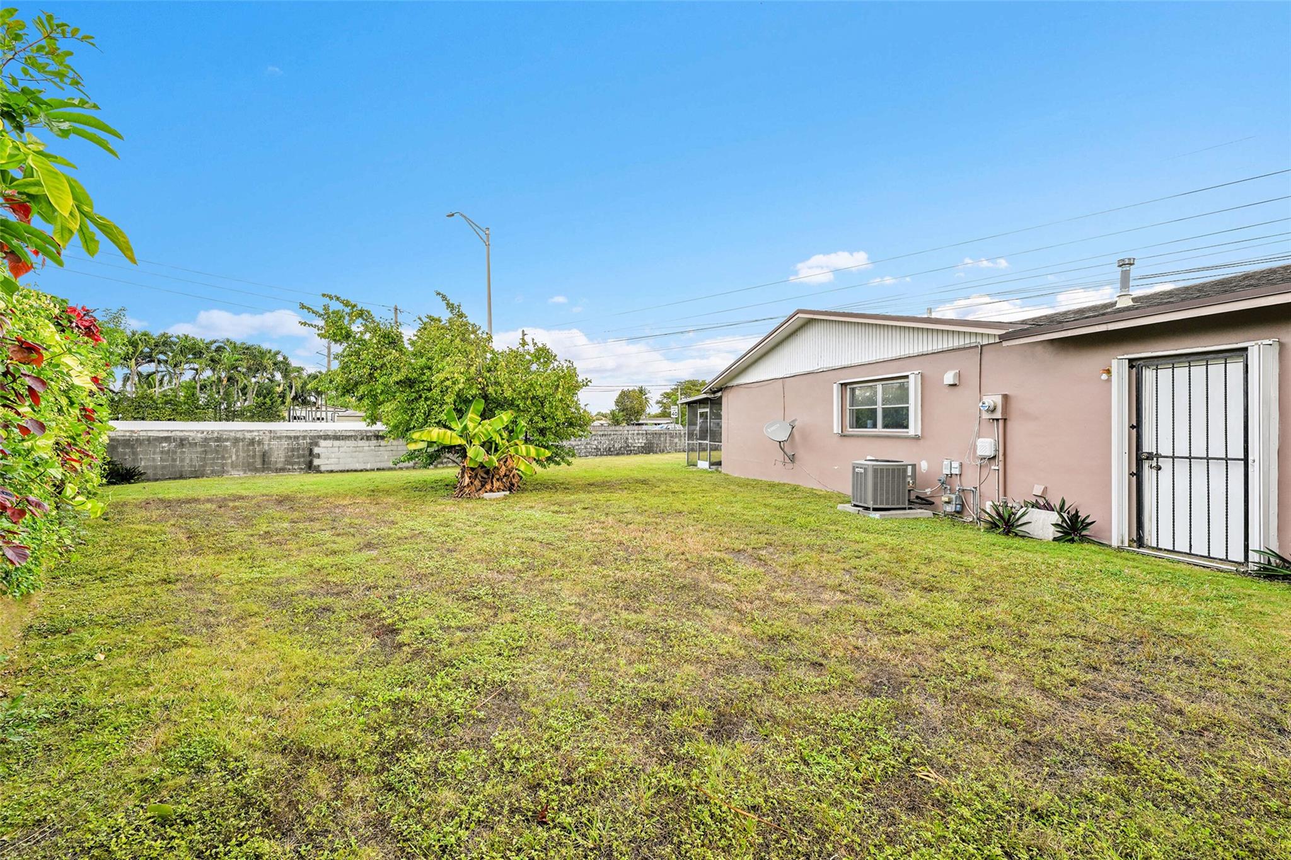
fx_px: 502
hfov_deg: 104.3
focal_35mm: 14
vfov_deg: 81.2
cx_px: 646
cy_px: 430
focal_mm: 14
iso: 100
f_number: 10
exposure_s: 1/80
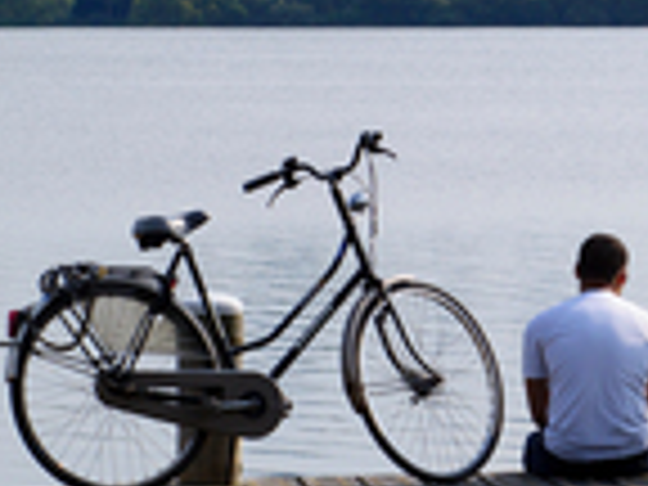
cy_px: 313
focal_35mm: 323
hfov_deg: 6.1
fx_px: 6046
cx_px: 1004
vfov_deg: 4.6
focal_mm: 70
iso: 200
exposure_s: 1/400
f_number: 9
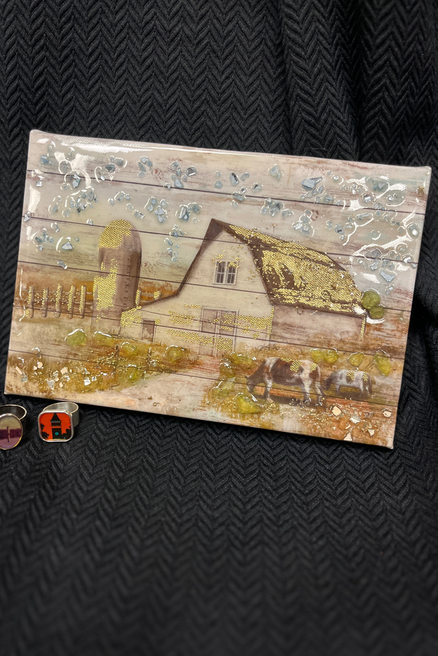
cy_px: 322
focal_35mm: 28
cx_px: 211
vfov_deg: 65.5
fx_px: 511
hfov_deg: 46.4
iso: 250
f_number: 1.6
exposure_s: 1/60
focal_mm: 5.1
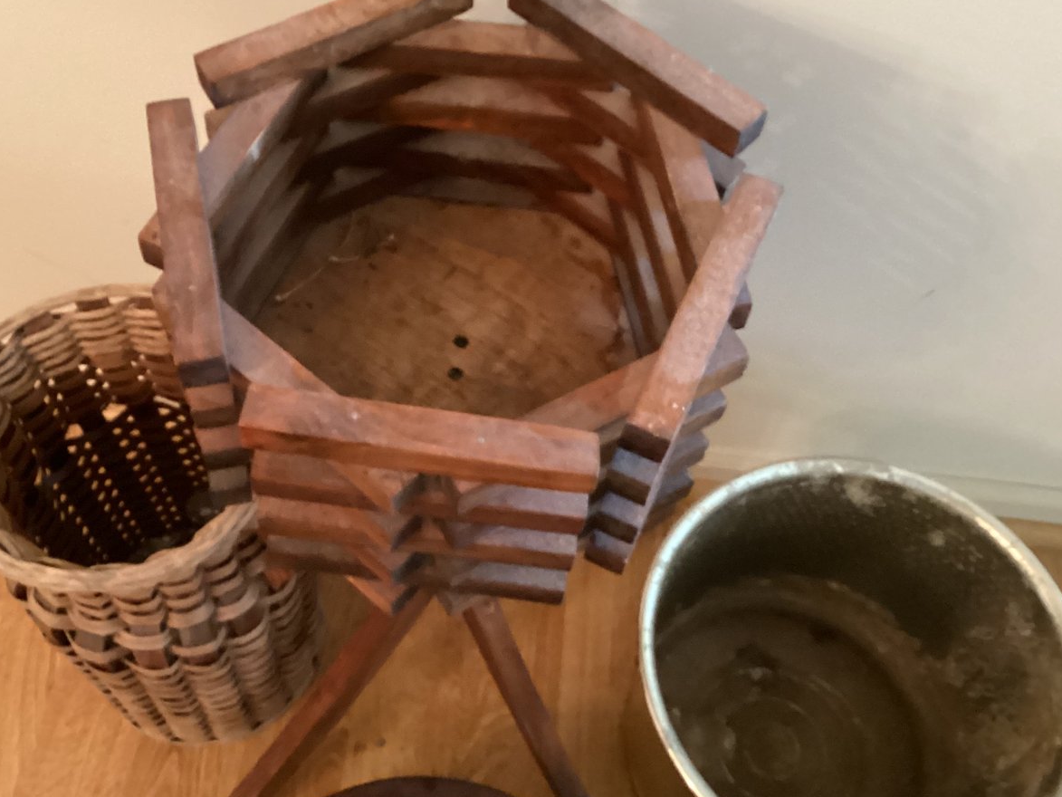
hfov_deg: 46.5
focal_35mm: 40
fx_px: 1227
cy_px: 376
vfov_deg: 36.0
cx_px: 420
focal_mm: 3.3
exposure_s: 1/25
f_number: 2.4
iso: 640
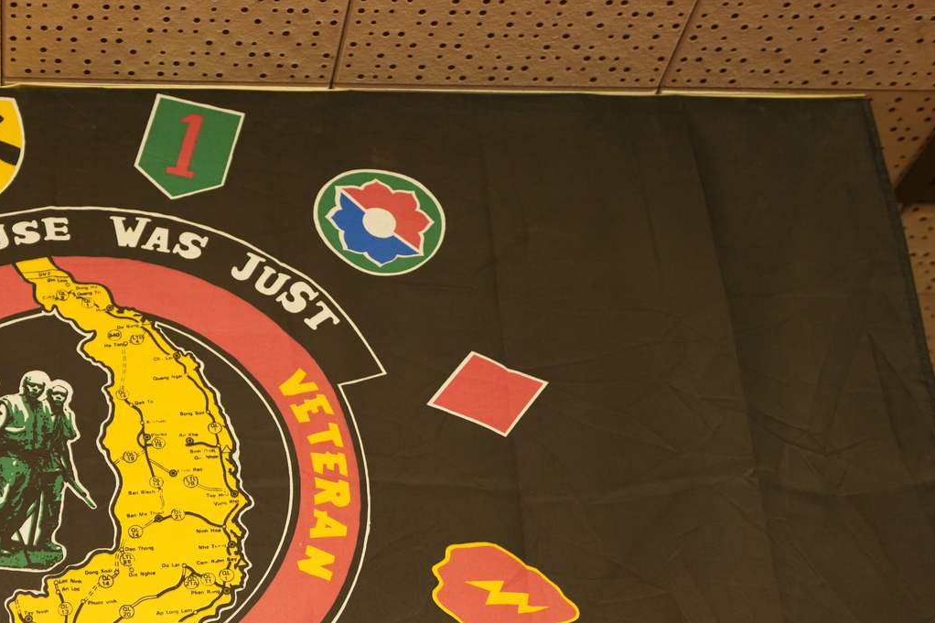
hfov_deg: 26.5
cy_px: 628
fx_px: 1922
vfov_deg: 17.9
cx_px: 105
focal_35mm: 74
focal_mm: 35
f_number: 2.8
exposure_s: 1/40
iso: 400
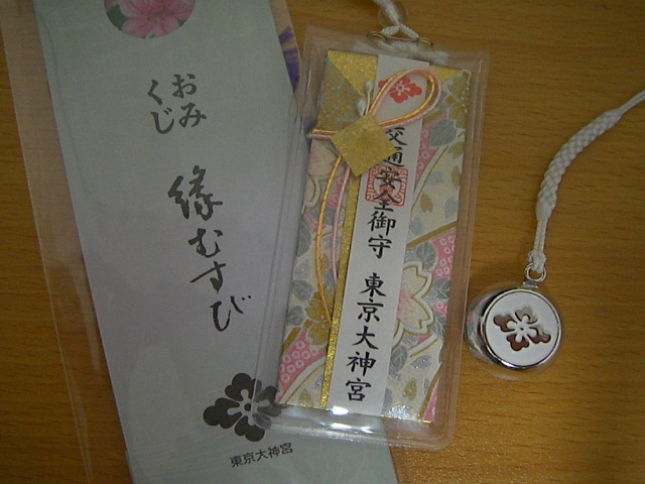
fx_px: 708
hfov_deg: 49.0
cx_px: 322
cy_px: 242
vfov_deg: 37.7
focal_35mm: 38
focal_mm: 6.3
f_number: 3.3
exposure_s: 1/60.8
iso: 450
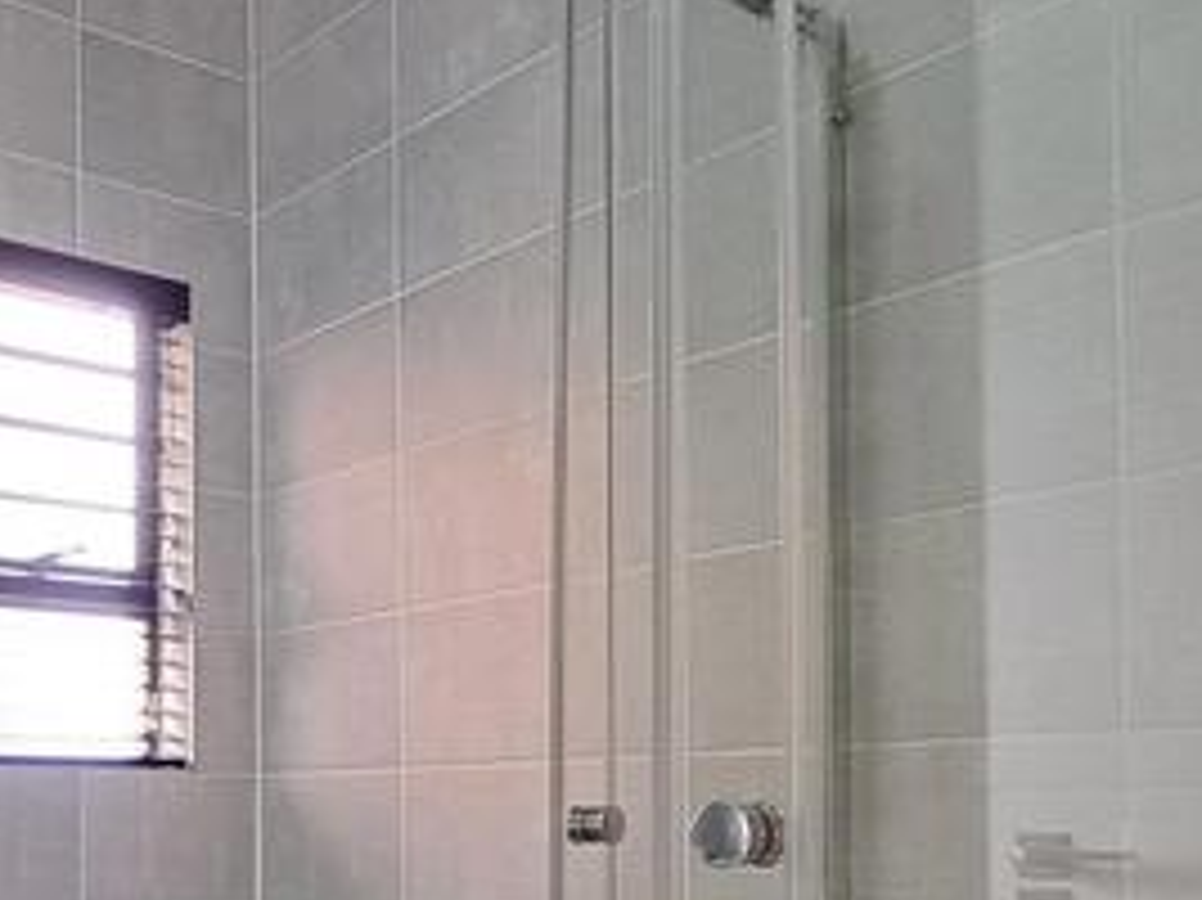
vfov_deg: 34.6
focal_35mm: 39
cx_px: 63
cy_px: 824
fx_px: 1354
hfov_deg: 42.7
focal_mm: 1.74
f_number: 2.2
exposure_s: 1/50
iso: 125
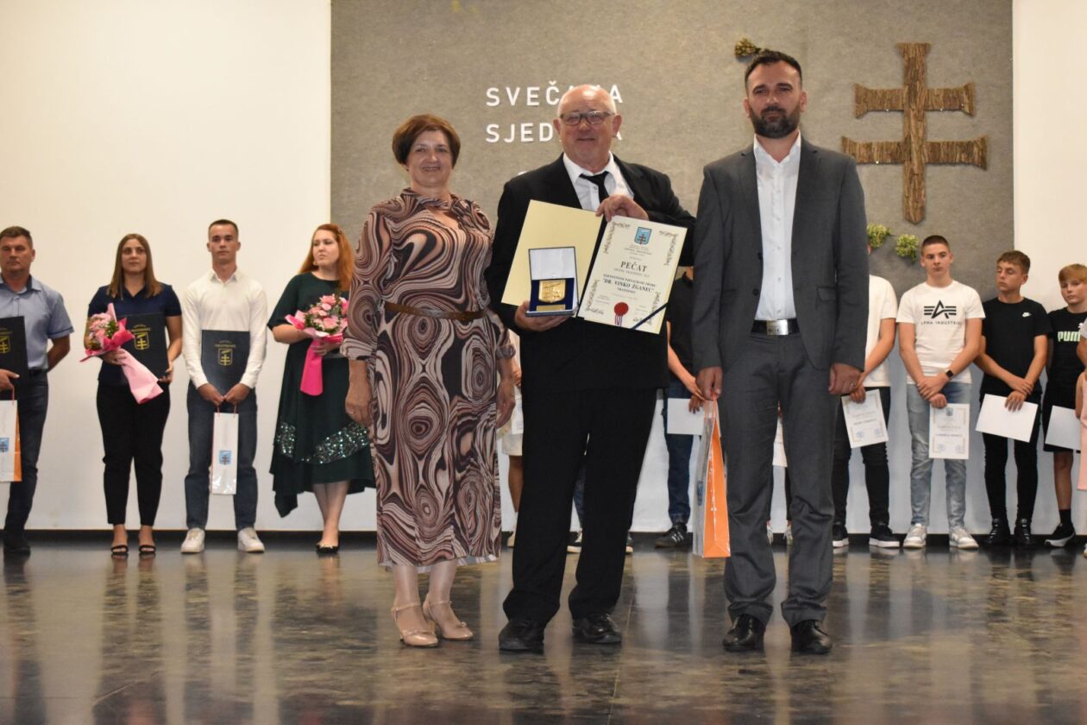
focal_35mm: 60
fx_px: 1812
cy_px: 362
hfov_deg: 33.4
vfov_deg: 22.6
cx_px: 544
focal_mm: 40
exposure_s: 1/200
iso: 4500
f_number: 5.6
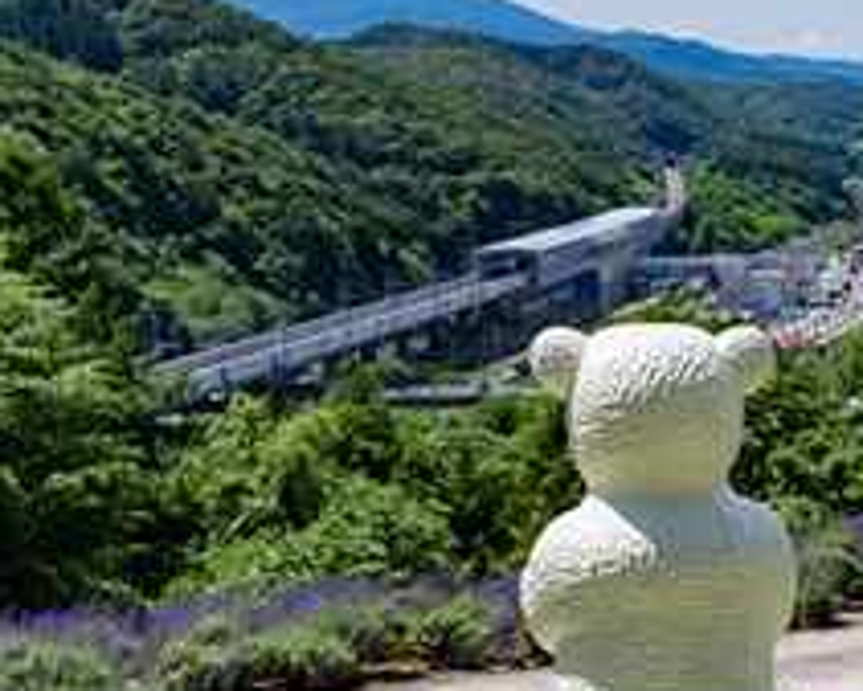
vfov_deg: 12.8
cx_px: 892
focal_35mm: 120
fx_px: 3066
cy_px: 446
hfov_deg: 15.7
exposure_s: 1/400
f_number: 8
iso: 200
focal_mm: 45
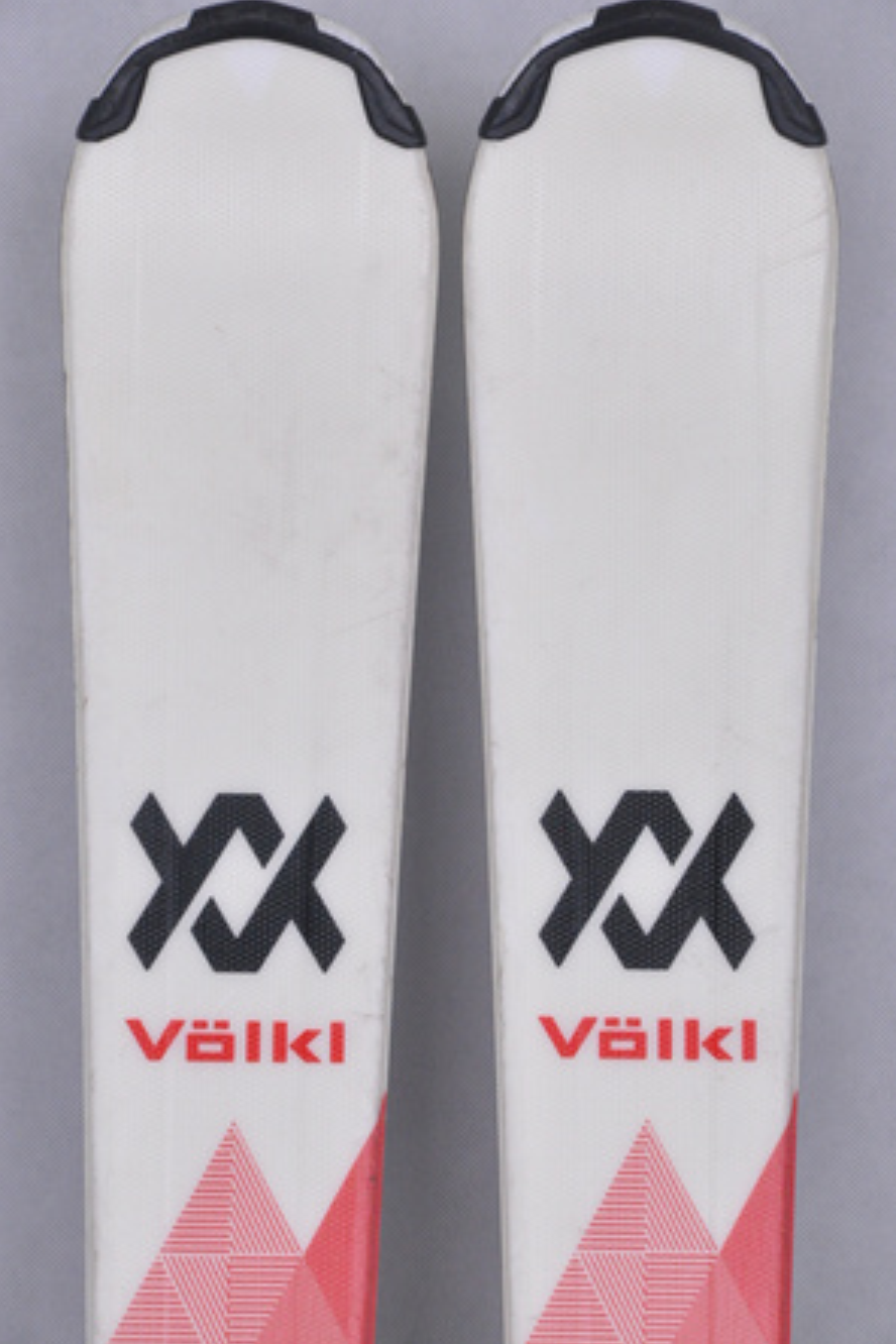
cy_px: 666
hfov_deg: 8.6
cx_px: 450
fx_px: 5954
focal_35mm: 160
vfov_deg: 12.9
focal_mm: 105
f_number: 9.5
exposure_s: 1/125
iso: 3200
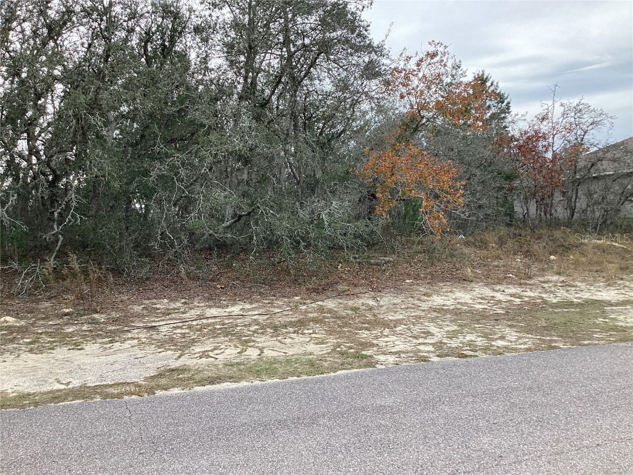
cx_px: 316
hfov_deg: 58.4
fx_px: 567
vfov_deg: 45.4
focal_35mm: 31
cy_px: 238
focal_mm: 3.3
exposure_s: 1/191
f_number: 2.4
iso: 25
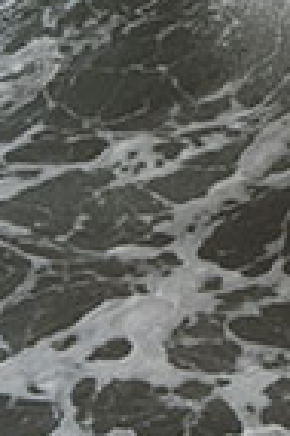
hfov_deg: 2.2
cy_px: -335
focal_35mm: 624
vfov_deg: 3.3
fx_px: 7558
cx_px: 346
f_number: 19
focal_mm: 116
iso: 640
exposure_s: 1/180
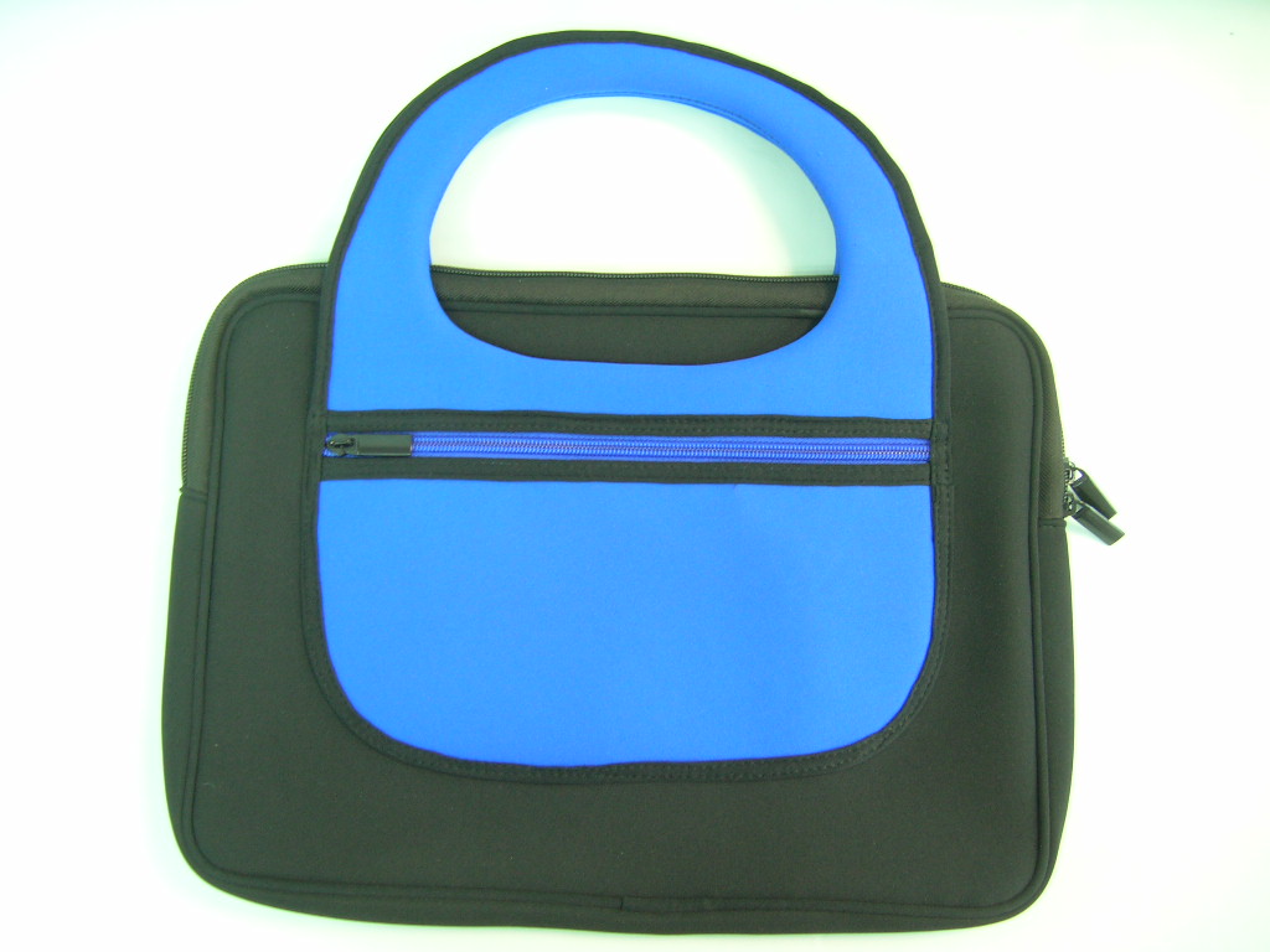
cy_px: 476
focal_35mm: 34
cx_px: 635
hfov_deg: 54.0
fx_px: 1247
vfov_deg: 41.8
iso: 76
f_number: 2.9
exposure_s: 1/3.7
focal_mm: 5.7
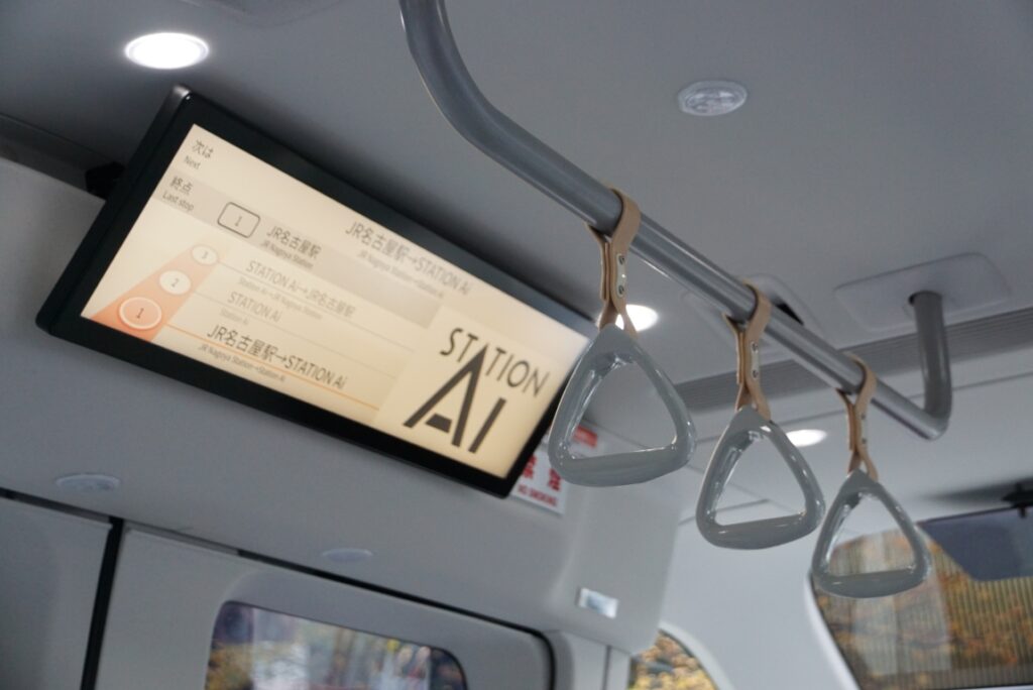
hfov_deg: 33.4
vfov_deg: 22.7
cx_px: 516
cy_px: 345
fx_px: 1723
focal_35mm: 60
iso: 1250
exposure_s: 1/80
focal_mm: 40
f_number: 4.5
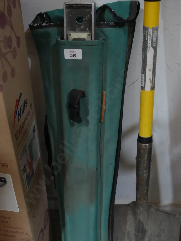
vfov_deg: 41.2
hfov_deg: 31.5
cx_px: 90
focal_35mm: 46
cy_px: 120
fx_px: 321
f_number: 5.6
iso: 1000
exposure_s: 1/60
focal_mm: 23
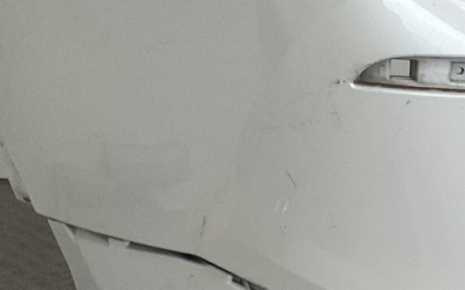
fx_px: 1216
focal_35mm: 96
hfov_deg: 19.6
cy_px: 259
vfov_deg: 13.5
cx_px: 639
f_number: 1.8
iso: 125
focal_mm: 3
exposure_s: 1/50
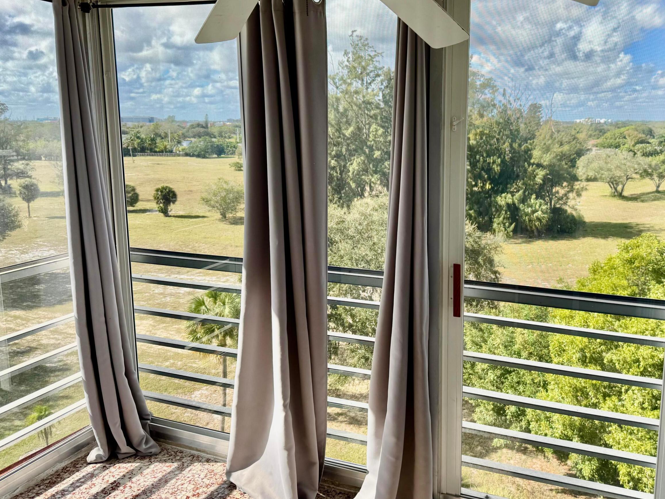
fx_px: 576
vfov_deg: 46.6
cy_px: 209
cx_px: 401
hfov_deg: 59.4
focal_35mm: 30
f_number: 1.78
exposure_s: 1/900
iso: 80
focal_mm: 6.76
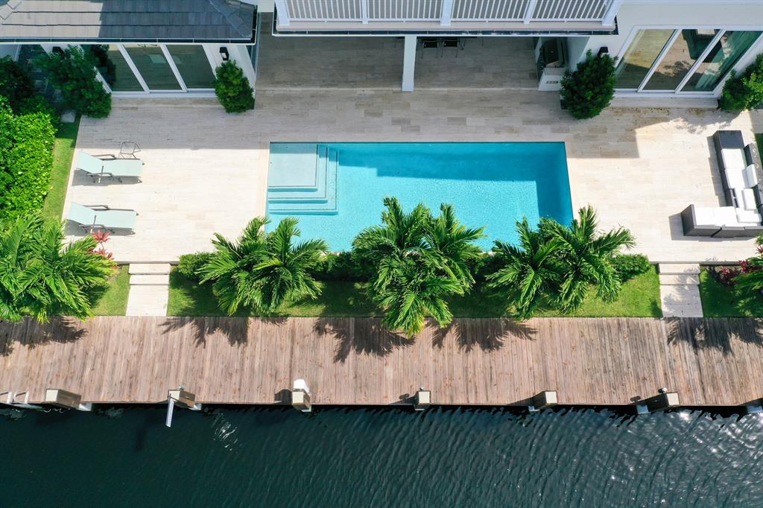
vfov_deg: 46.4
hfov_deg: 65.5
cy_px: 254
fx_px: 593
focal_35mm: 28
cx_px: 382
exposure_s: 1/800
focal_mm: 10.26
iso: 100
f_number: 6.3
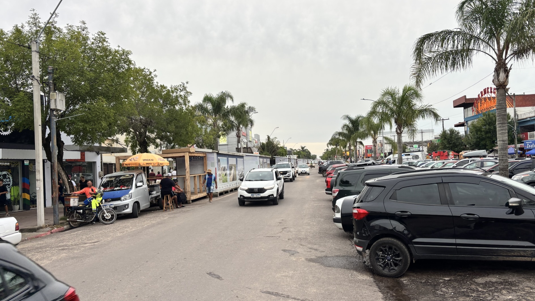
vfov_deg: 38.9
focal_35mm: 30
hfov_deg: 64.3
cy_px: 158
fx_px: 426
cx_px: 274
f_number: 1.6
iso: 40
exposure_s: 1/215
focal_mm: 5.96
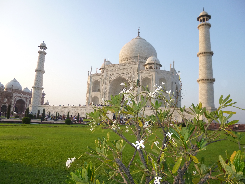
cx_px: 122
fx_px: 177
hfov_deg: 69.4
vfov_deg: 54.9
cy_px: 92
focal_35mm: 25
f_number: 3.1
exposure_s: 1/320
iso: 160
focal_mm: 4.5
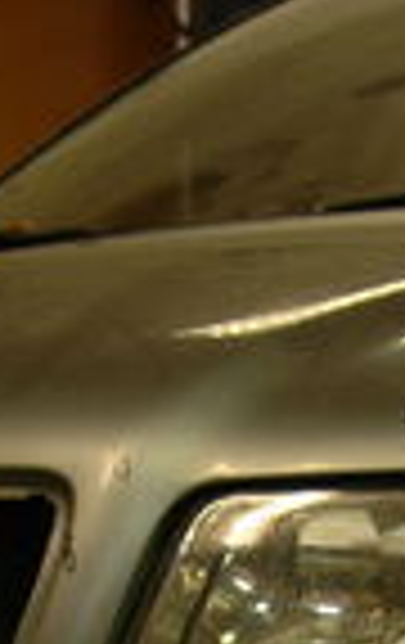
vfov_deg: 10.8
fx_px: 3356
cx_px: 148
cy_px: 739
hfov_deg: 6.9
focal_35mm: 191
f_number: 3.5
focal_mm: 28
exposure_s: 1/25
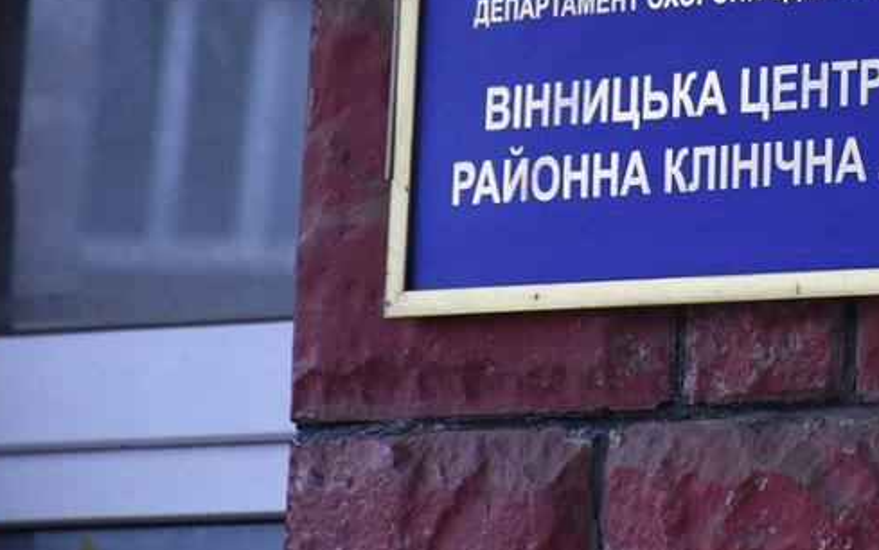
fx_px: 9010
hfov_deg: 5.6
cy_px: 42
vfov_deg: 3.5
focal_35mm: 376
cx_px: 750
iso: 1600
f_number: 5.6
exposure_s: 1/30
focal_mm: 140
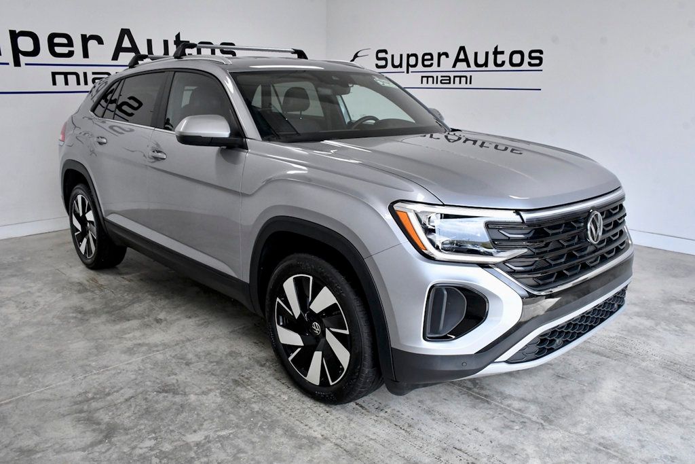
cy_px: 232
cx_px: 348
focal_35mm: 30
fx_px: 579
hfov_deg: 61.9
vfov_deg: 43.6
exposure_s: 1/400
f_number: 10
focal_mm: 20
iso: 2500
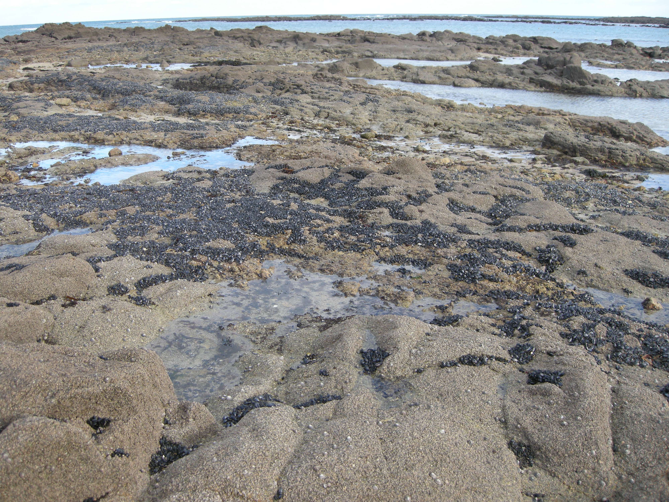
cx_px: 334
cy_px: 251
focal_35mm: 35
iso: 64
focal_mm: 7.5
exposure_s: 1/88.5
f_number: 3.8
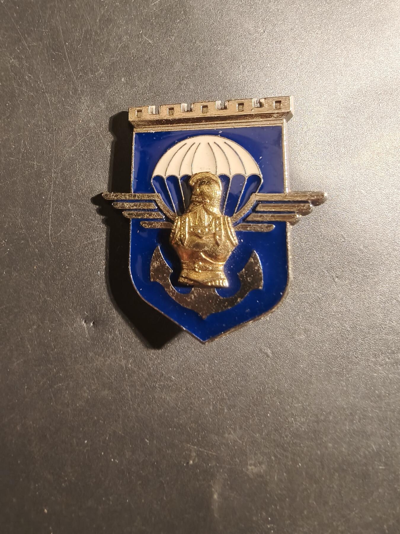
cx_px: 200
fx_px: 354
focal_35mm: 23
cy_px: 267
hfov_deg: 58.9
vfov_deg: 73.9
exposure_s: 1/50
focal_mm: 2.32
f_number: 2
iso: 320
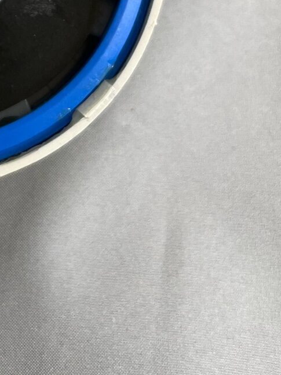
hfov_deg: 17.4
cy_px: -152
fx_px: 877
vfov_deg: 21.2
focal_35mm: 81
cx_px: -58
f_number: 1.6
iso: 100
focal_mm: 4.2
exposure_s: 1/100
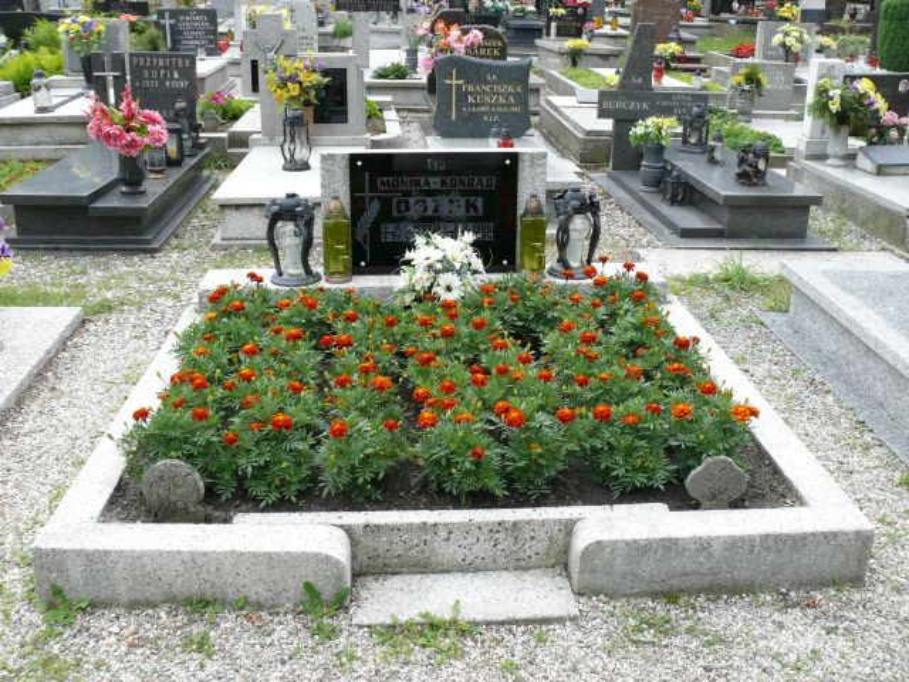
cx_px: 454
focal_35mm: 35
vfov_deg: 40.7
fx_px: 919
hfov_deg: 52.6
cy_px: 341
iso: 100
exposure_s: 1/160
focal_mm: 7.4
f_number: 4
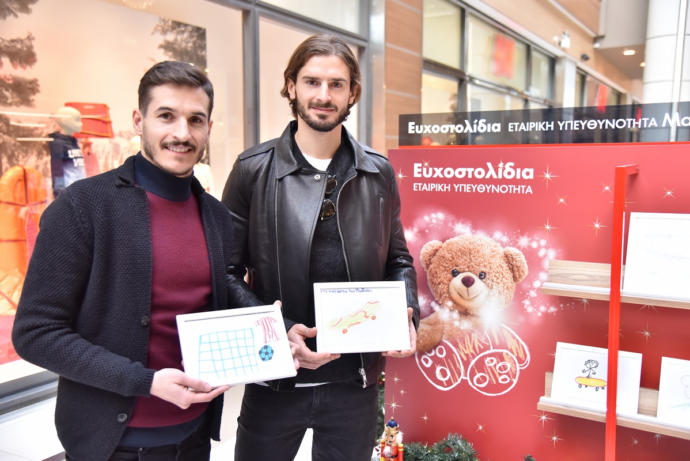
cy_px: 230
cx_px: 345
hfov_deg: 54.4
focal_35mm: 35
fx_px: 671
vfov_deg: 37.9
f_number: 4
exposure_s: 1/250
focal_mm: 35
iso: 1600
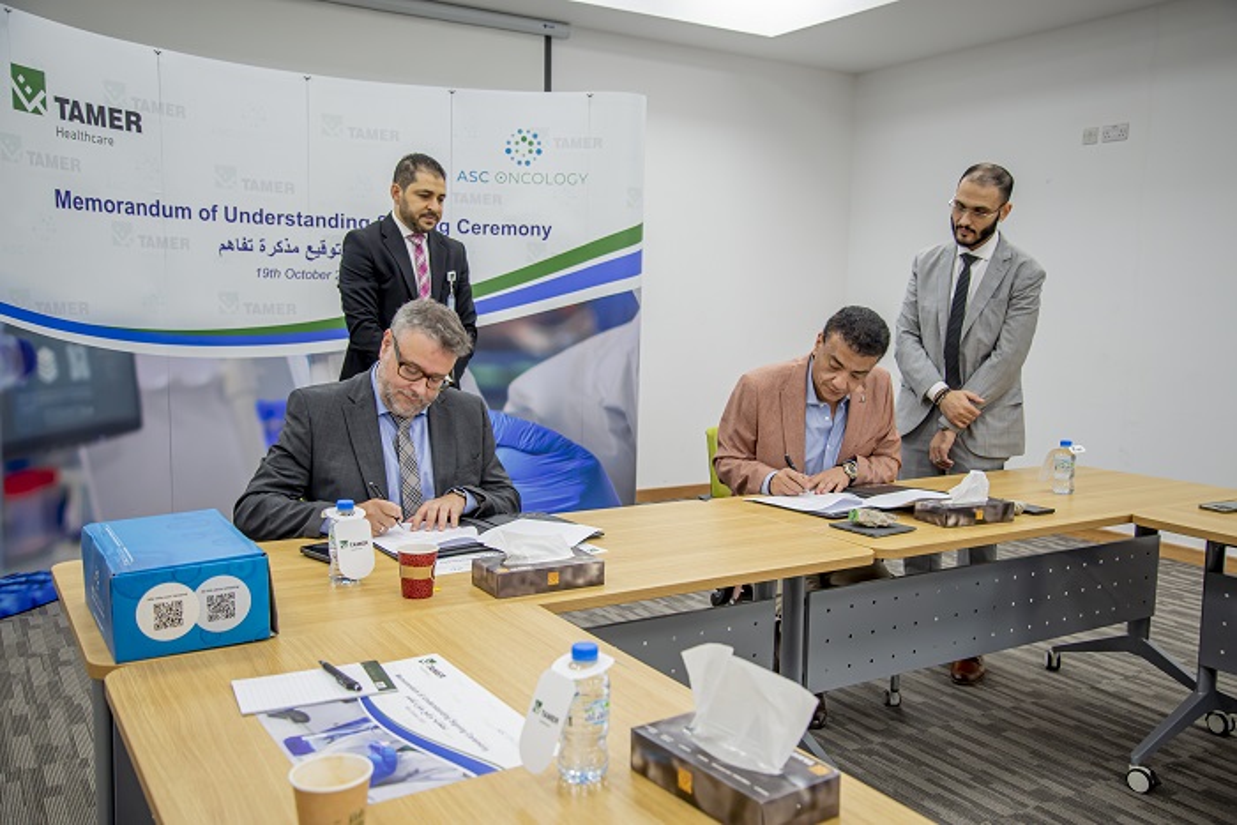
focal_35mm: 32
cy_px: 412
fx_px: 1100
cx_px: 618
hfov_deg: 58.7
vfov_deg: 41.1
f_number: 4.5
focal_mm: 32
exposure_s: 1/80
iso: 400
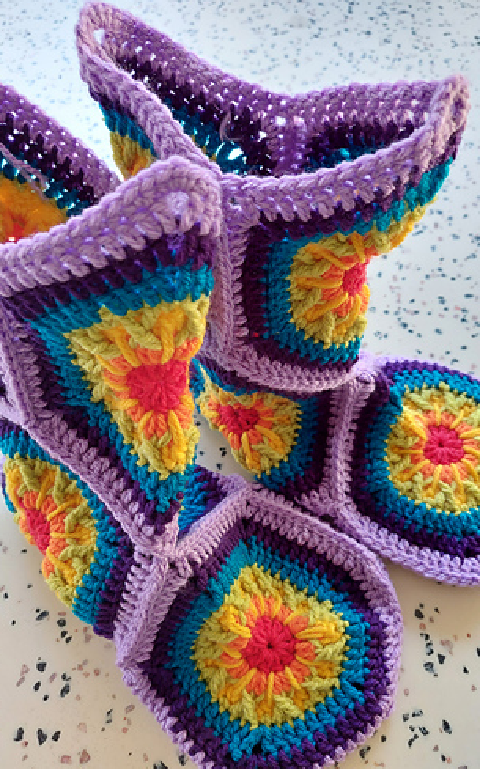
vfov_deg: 70.4
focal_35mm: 26
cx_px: 258
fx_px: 545
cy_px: 385
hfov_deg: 47.5
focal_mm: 5.23
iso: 200
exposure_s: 1/50
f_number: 1.8
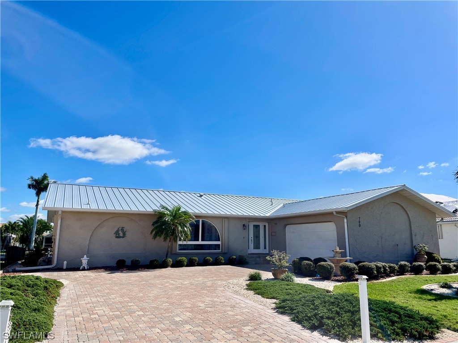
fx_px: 344
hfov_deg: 67.3
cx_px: 229
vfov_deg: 53.1
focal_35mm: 26
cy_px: 172
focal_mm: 4.2
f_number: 1.6
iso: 32
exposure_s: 1/5051
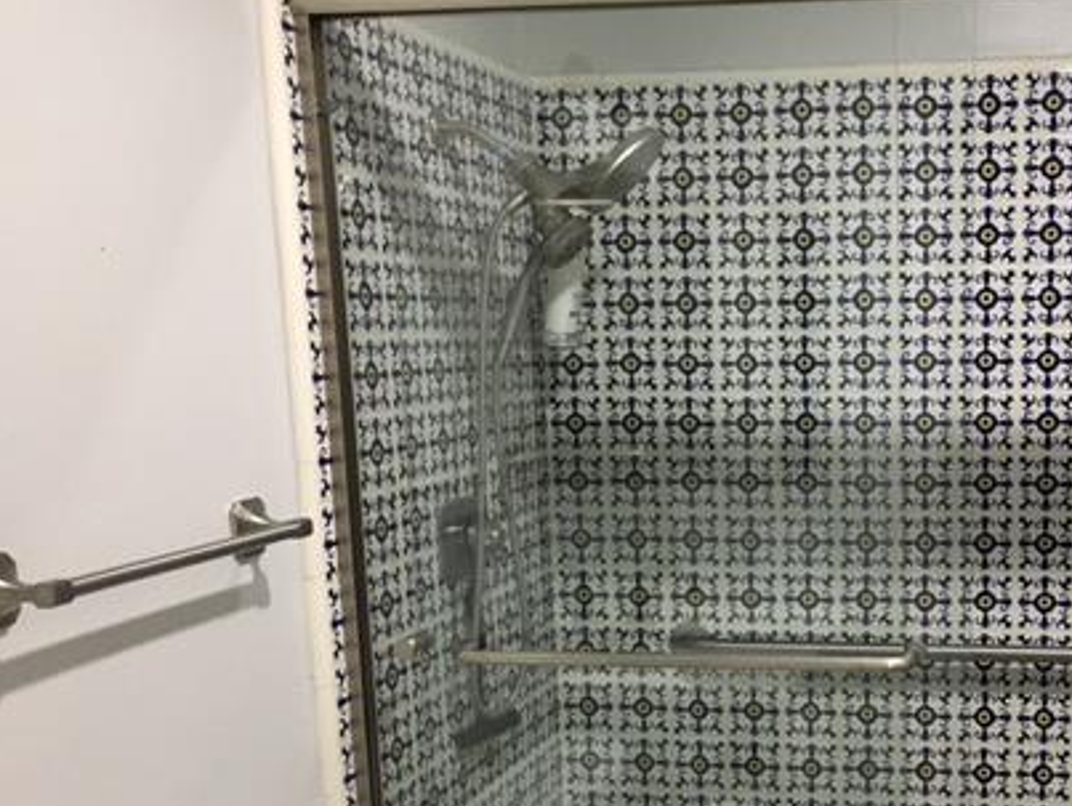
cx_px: 846
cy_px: 588
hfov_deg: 39.7
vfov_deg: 31.1
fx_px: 1426
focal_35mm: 46
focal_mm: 4.15
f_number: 2.2
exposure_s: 1/30
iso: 200
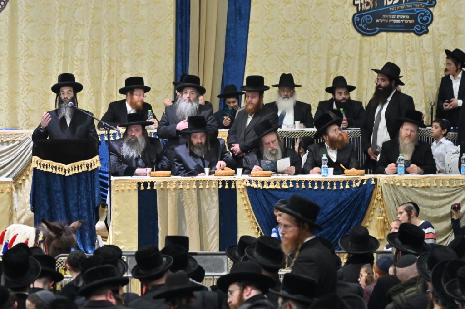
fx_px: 2324
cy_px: 154
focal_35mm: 180
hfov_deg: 11.4
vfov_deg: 7.6
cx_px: 232
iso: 800
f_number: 4
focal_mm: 120
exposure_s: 1/160
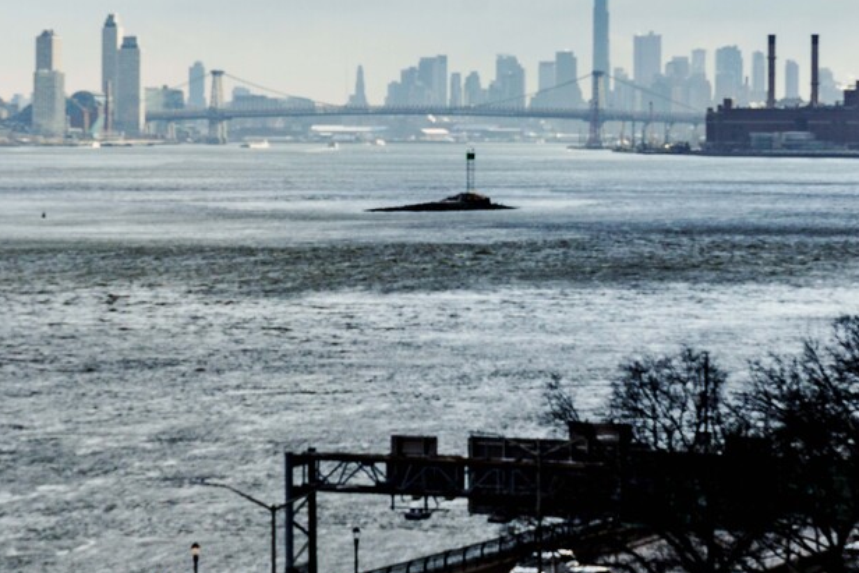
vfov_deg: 10.6
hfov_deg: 15.9
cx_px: 328
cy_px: 149
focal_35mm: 129
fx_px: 3079
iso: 320
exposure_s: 1/1000
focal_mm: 53
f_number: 8
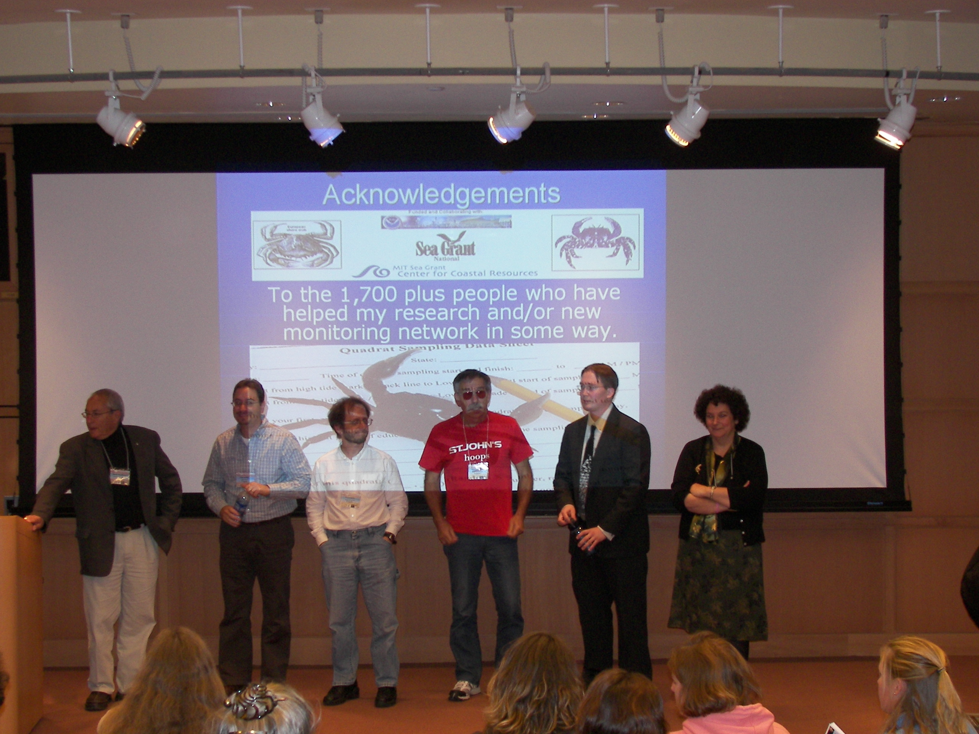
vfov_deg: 21.0
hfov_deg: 27.8
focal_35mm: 70
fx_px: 1980
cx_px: 490
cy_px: 369
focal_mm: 11.4
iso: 125
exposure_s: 1/40
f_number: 2.8
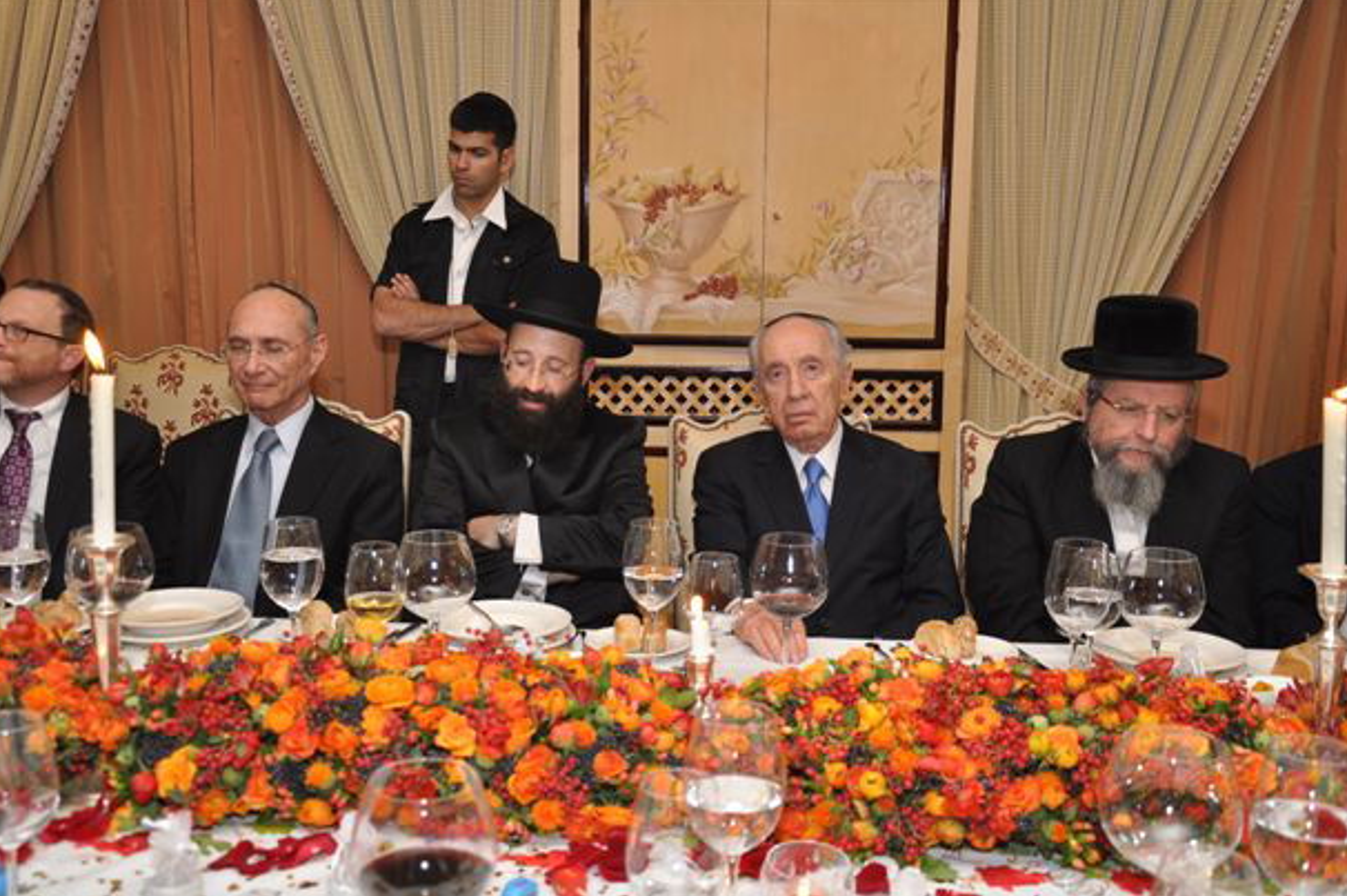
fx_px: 1421
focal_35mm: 38
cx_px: 651
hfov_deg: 50.7
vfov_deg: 35.0
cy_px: 461
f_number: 4
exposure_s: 1/60
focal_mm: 24
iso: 500
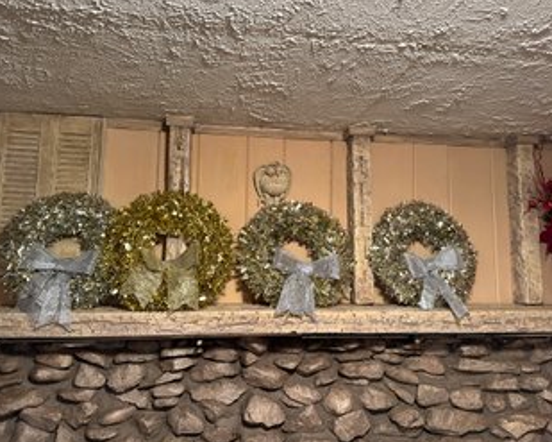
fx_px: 425
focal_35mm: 26
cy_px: 223
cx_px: 267
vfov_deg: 54.9
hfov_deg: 66.0
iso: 640
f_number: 1.78
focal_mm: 6.86
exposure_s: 1/60
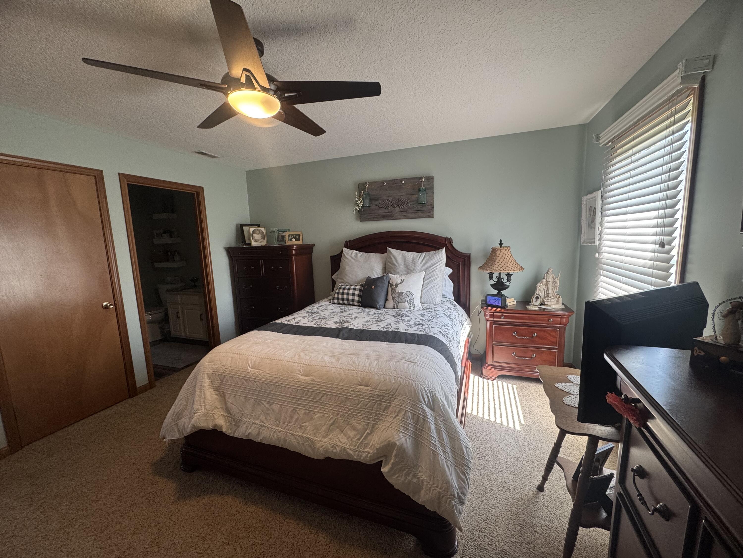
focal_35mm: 14
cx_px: 372
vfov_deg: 85.7
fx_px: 300
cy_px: 279
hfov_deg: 102.1
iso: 200
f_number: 2.2
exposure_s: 1/60
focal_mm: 2.22
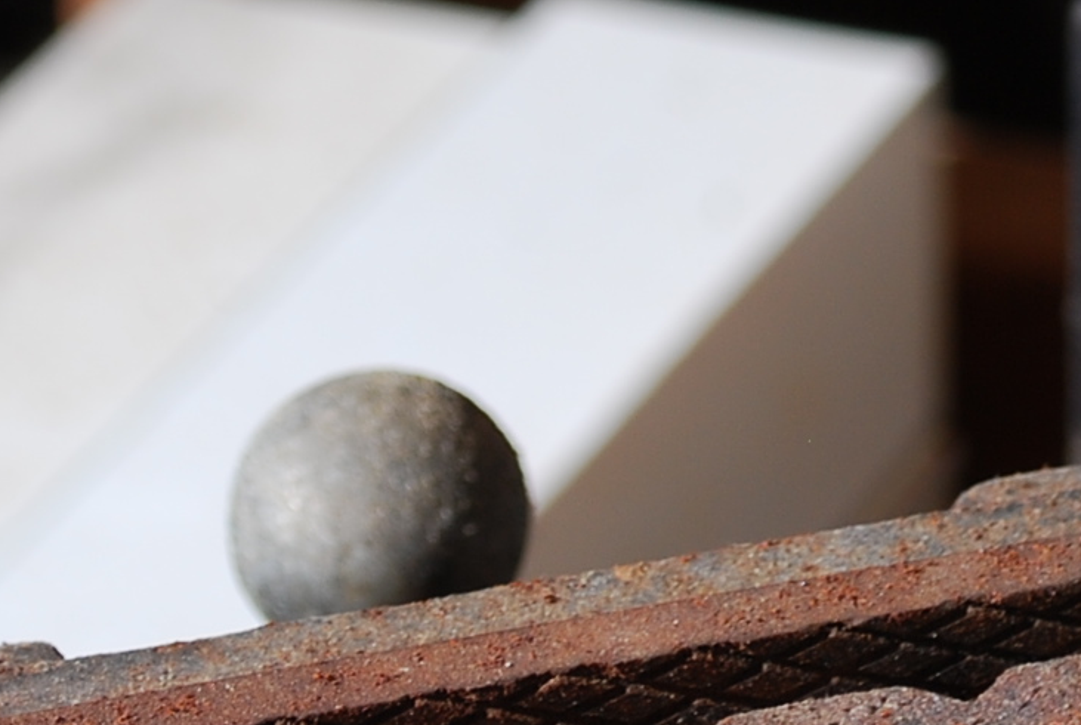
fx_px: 9834
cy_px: -709
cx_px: 1182
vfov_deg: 4.2
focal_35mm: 327
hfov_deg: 6.3
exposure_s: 1/160
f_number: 7.1
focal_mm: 55
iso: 100
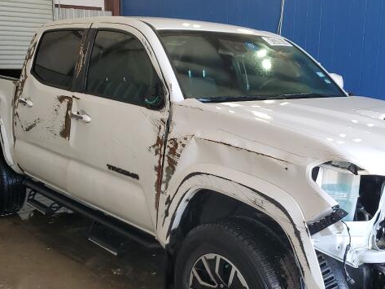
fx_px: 489
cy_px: 195
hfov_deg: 42.8
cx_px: 229
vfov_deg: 32.6
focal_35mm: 44
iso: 50
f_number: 1.5
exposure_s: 1/132
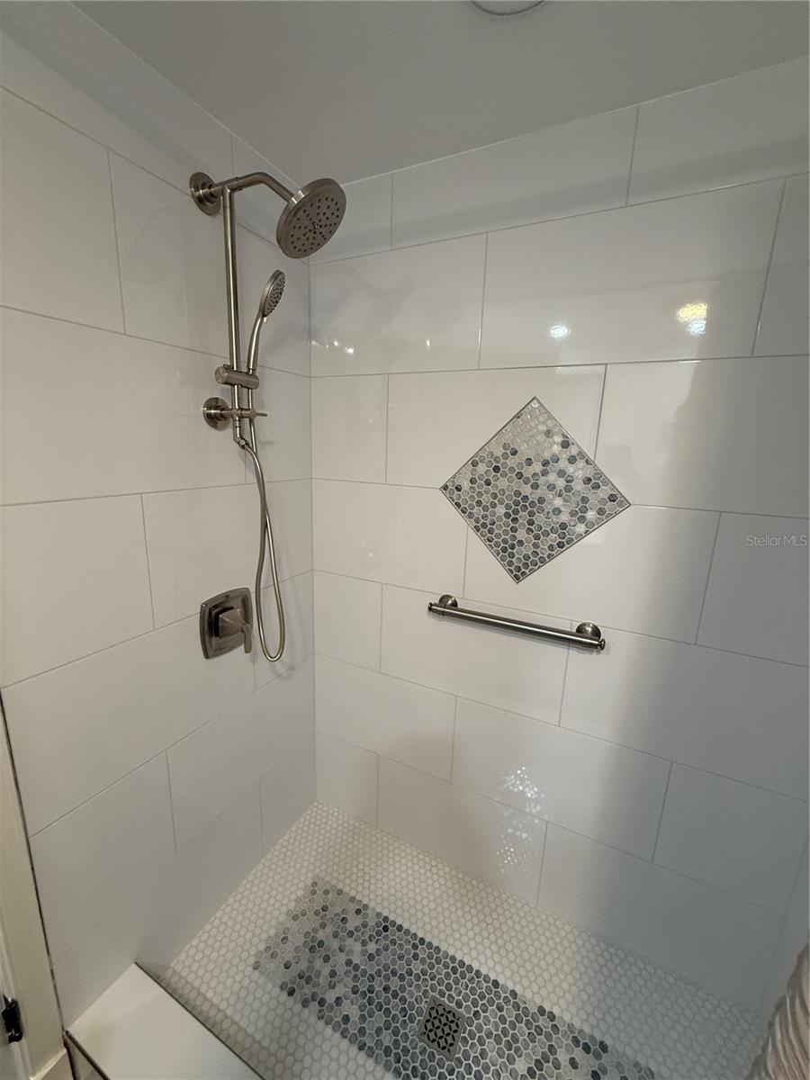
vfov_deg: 102.1
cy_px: 540
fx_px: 437
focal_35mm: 14
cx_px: 405
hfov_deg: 85.7
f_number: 2.2
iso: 320
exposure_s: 1/120
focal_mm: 2.22
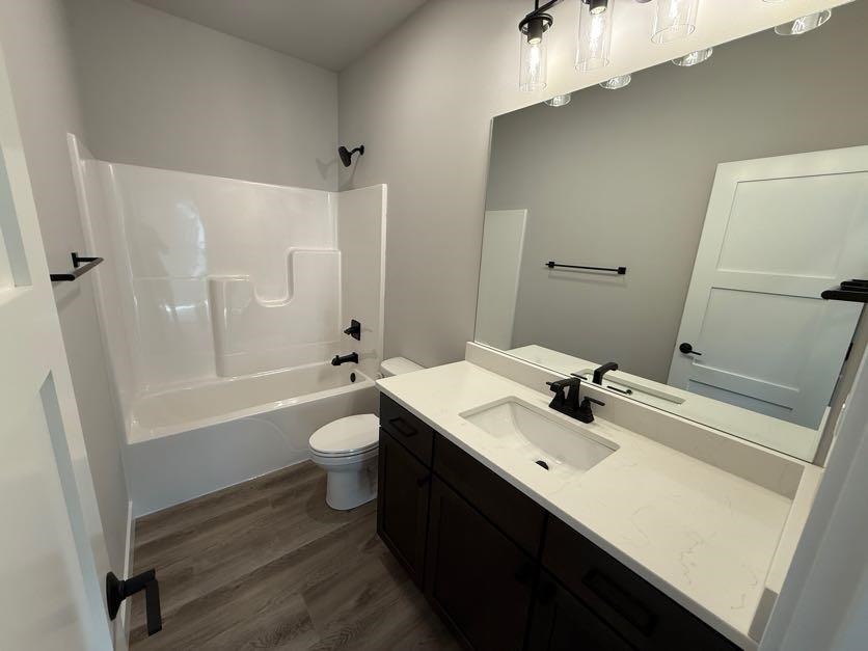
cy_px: 326
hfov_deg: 102.1
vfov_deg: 85.7
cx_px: 434
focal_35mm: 14
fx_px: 351
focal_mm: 2.22
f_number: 2.2
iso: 125
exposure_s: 1/120
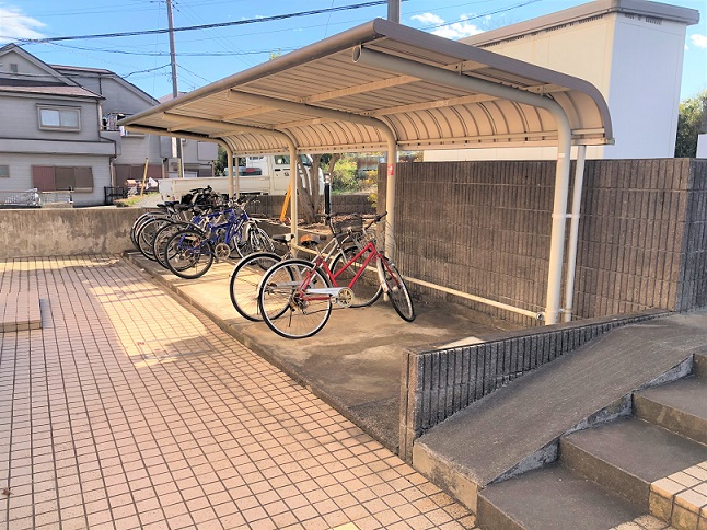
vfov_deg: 49.7
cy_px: 265
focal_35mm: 28
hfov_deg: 63.5
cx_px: 354
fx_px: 572
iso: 20
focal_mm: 4
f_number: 1.8
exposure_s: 1/540
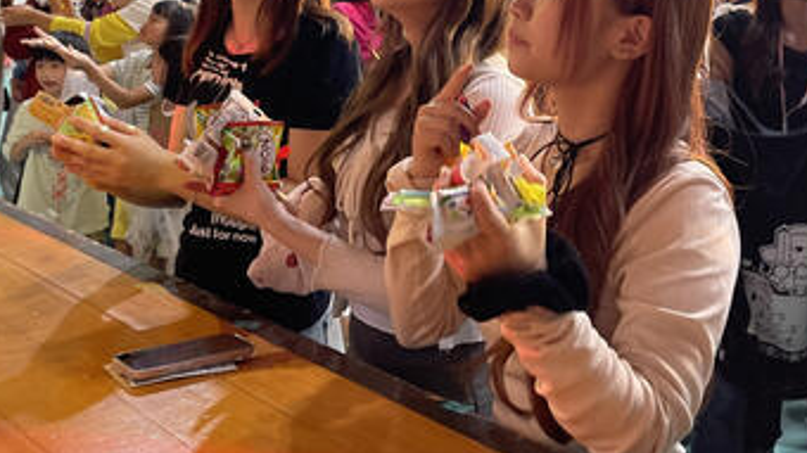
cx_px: 444
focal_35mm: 40
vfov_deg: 28.3
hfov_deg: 50.4
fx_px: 856
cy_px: 31
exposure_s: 1/1225
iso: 50
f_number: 1.6
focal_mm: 5.1
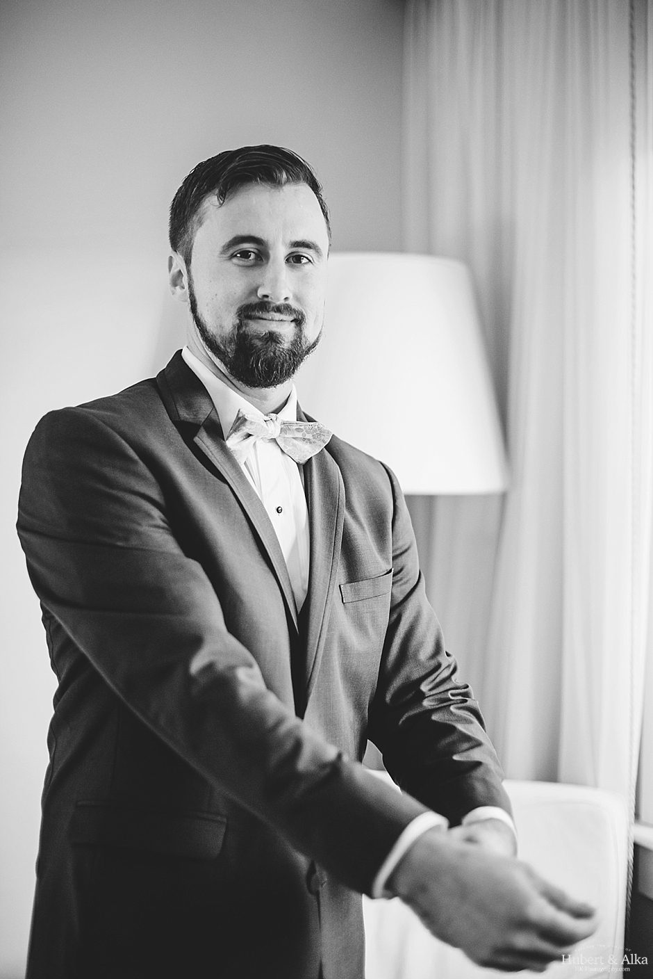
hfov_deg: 27.0
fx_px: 1359
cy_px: 490
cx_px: 326
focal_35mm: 50
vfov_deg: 39.6
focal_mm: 50
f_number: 1.8
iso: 640
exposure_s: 1/200
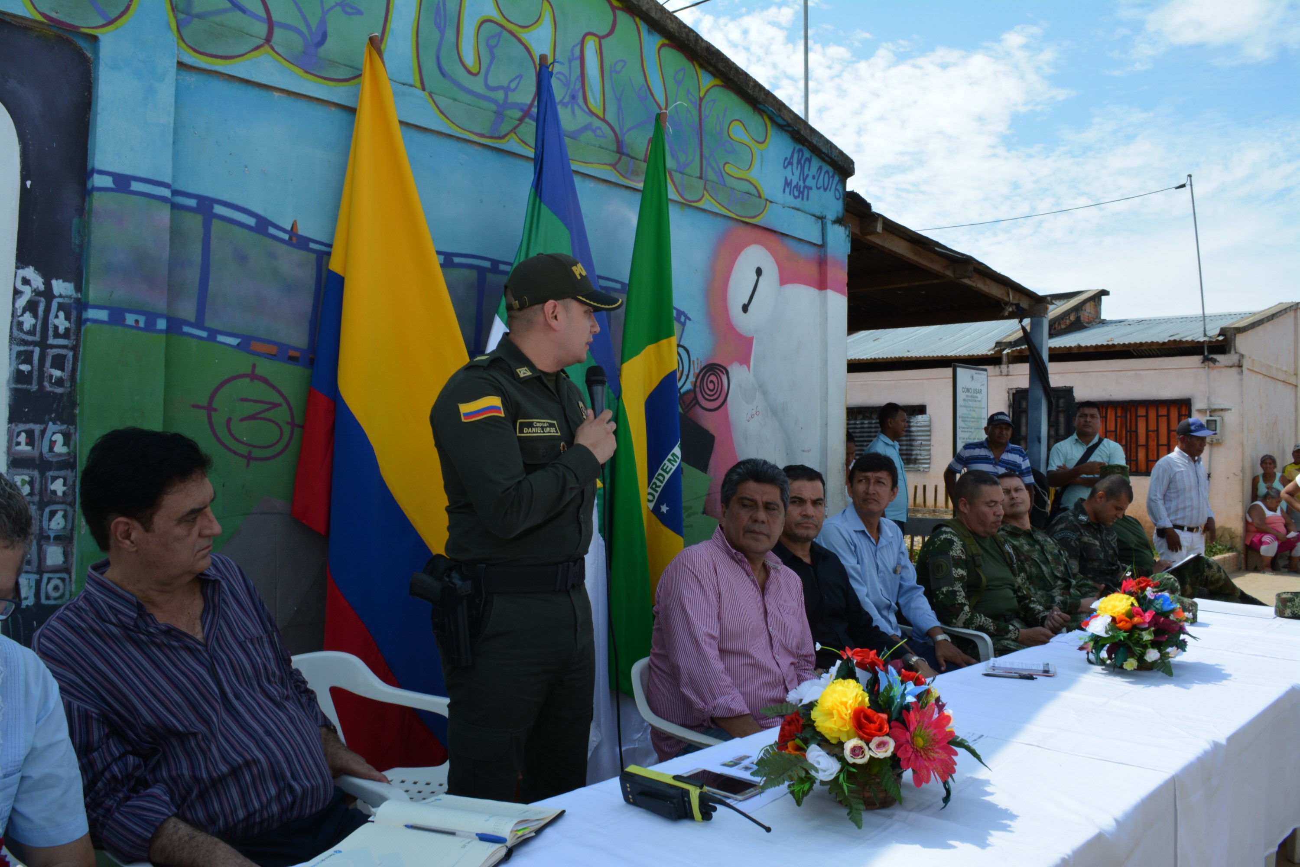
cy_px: 434
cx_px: 650
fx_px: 975
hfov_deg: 67.4
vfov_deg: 47.9
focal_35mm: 27
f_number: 11
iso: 180
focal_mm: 18
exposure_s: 1/125
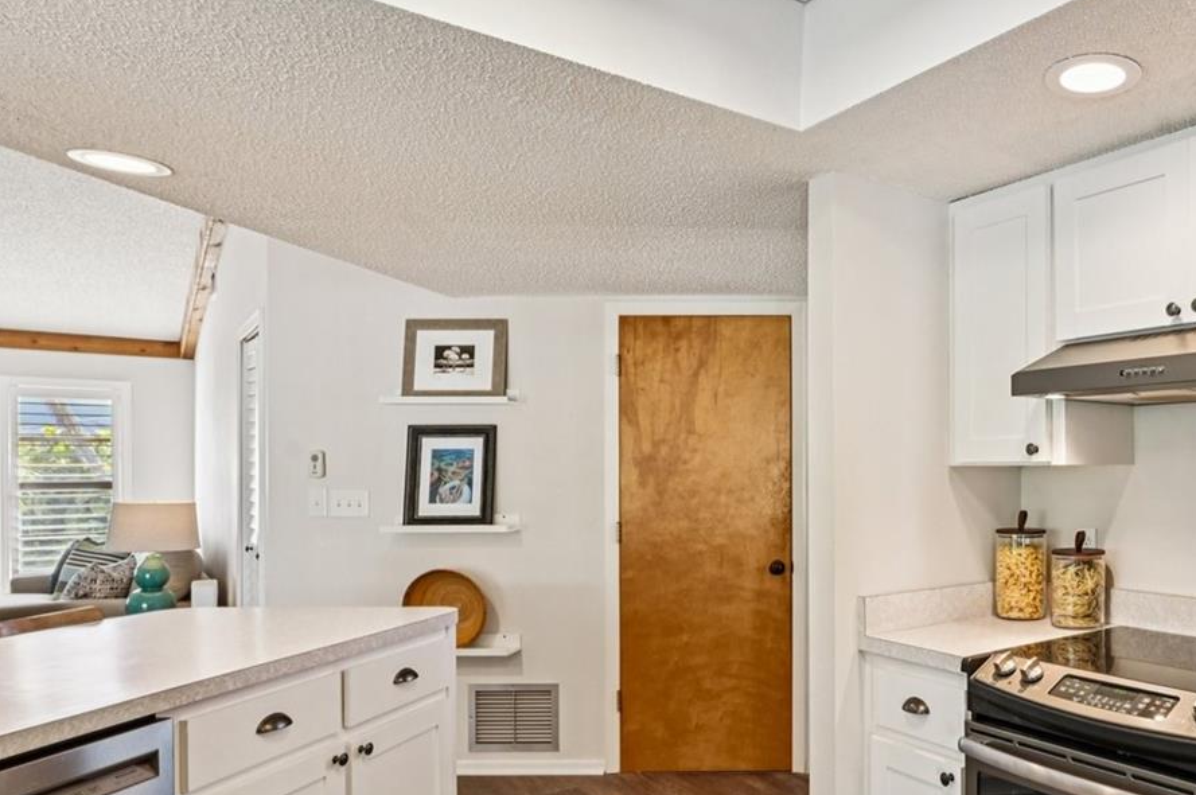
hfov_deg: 61.5
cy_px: 447
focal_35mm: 27
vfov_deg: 47.7
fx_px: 896
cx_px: 966
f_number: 9
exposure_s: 1/15
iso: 400
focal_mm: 15
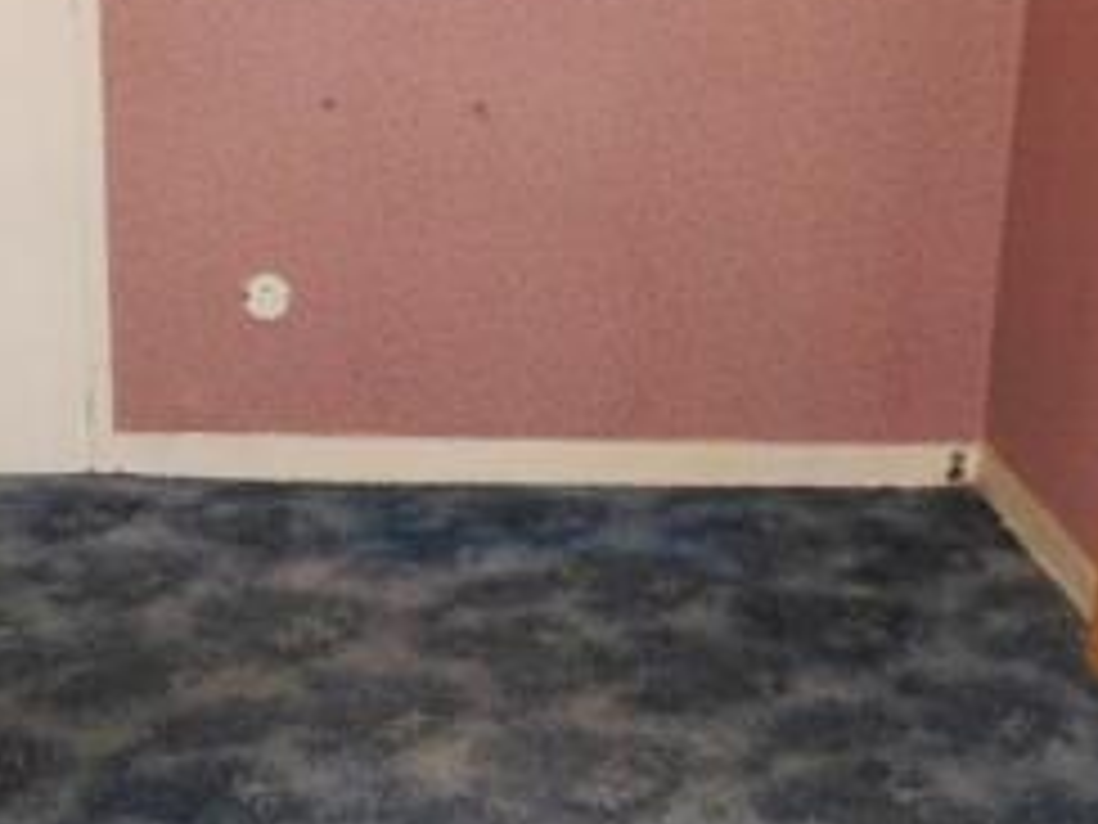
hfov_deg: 34.6
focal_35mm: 55
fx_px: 1745
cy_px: 268
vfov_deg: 26.4
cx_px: 362
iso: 200
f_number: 3
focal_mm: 4
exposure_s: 1/30
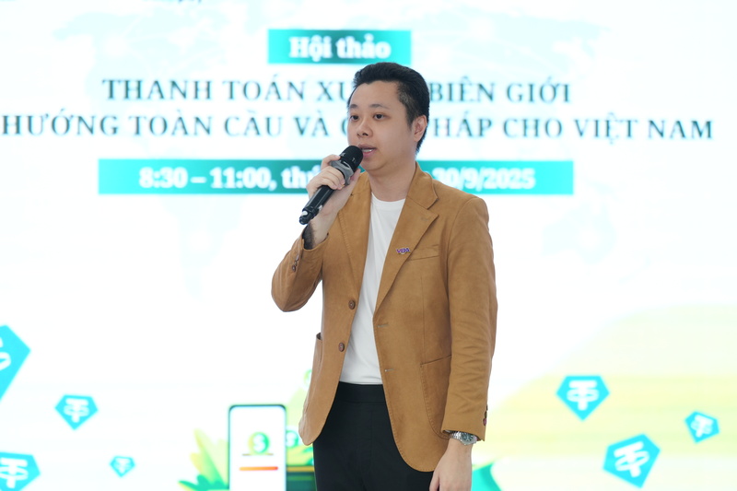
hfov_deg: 18.6
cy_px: 246
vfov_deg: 12.4
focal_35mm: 110
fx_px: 2251
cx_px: 368
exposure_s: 1/160
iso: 400
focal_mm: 110
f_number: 2.8
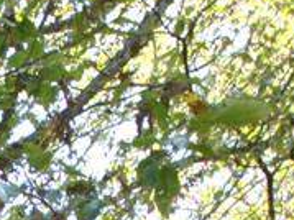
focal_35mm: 121
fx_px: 1027
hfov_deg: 12.6
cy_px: 800
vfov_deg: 8.5
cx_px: -420
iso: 200
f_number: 4.5
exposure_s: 1/80
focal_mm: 10
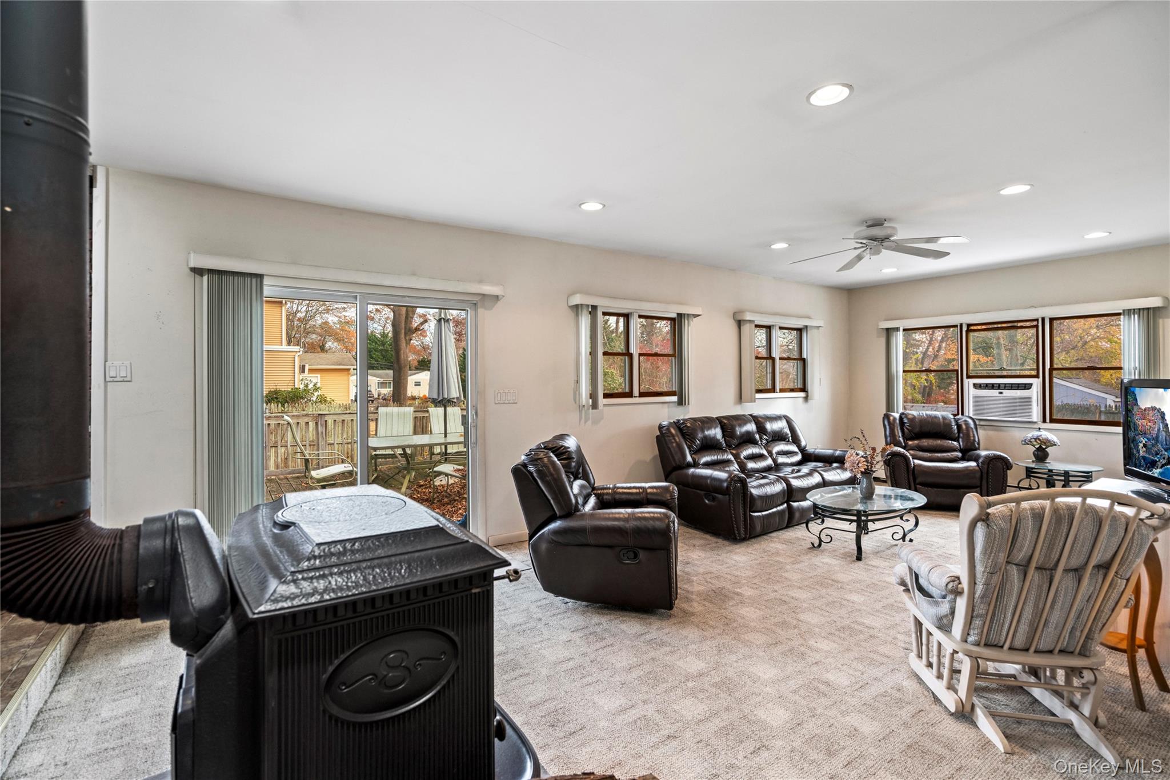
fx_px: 520
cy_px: 390
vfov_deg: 73.7
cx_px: 585
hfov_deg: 96.7
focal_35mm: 16
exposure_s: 1/10
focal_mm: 16
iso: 1000
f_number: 5.6
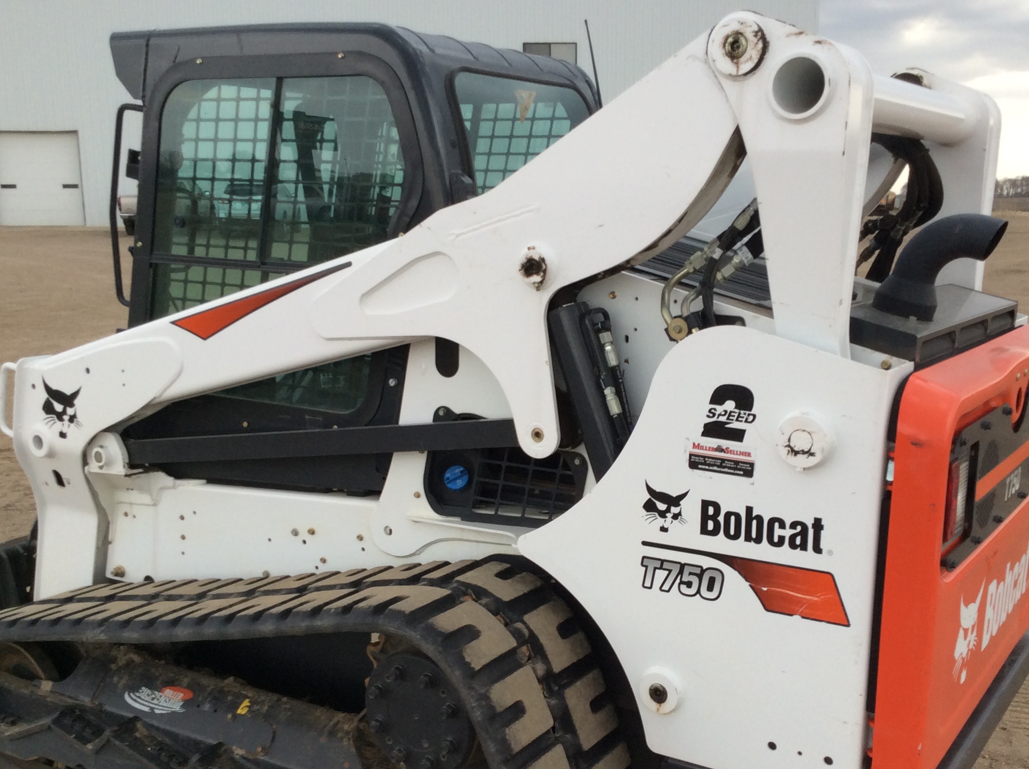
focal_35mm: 42
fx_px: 1247
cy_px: 461
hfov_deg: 44.8
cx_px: 554
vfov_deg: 34.2
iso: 32
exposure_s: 1/293
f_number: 2.4
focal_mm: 3.3
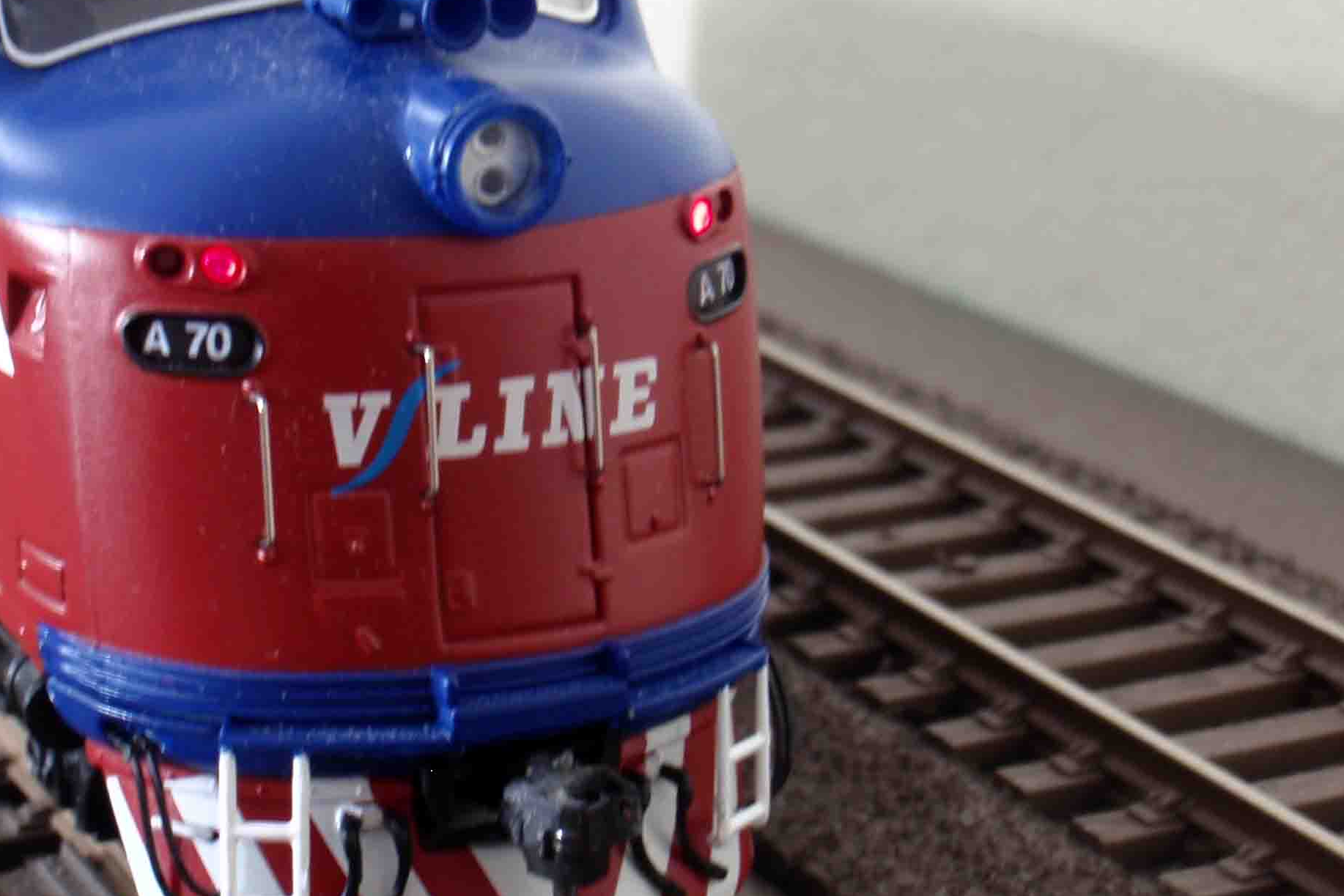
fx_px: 3360
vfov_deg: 15.2
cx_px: 466
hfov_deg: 22.5
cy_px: 599
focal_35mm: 90
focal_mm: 7.25
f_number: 3.9
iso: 64
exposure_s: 1/4
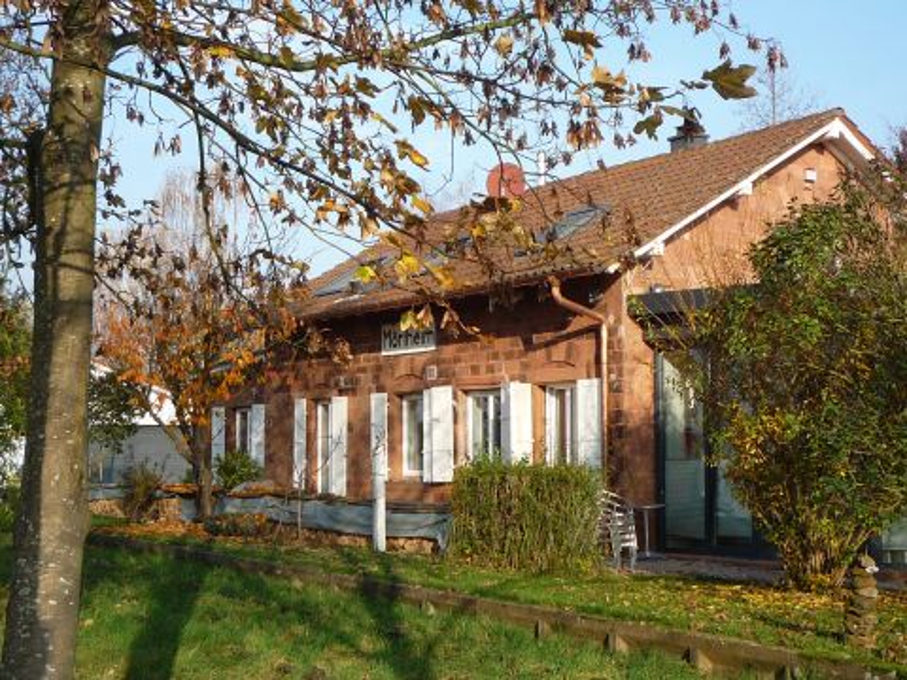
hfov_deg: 36.8
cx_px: 454
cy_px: 340
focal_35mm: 52
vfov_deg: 28.0
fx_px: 1362
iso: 100
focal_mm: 5.3
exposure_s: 1/400
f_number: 4
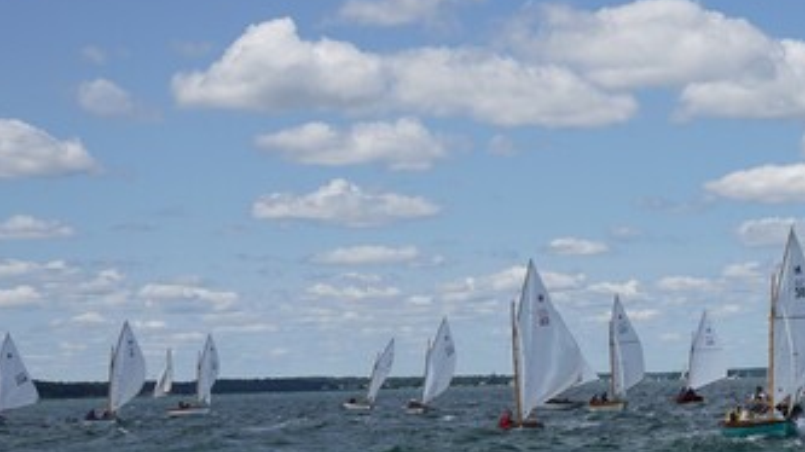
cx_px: 822
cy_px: 376
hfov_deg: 24.3
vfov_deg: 14.4
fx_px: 1771
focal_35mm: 83
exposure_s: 1/1250
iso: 100
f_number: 4.5
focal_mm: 22
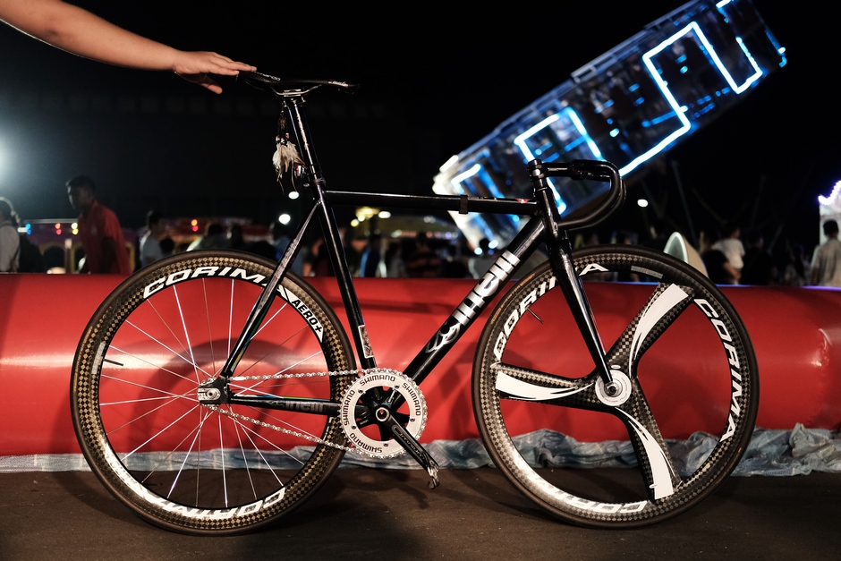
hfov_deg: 37.5
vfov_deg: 25.5
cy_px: 280
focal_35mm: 53
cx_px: 420
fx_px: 1238
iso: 2000
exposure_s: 1/125
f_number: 2
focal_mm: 35
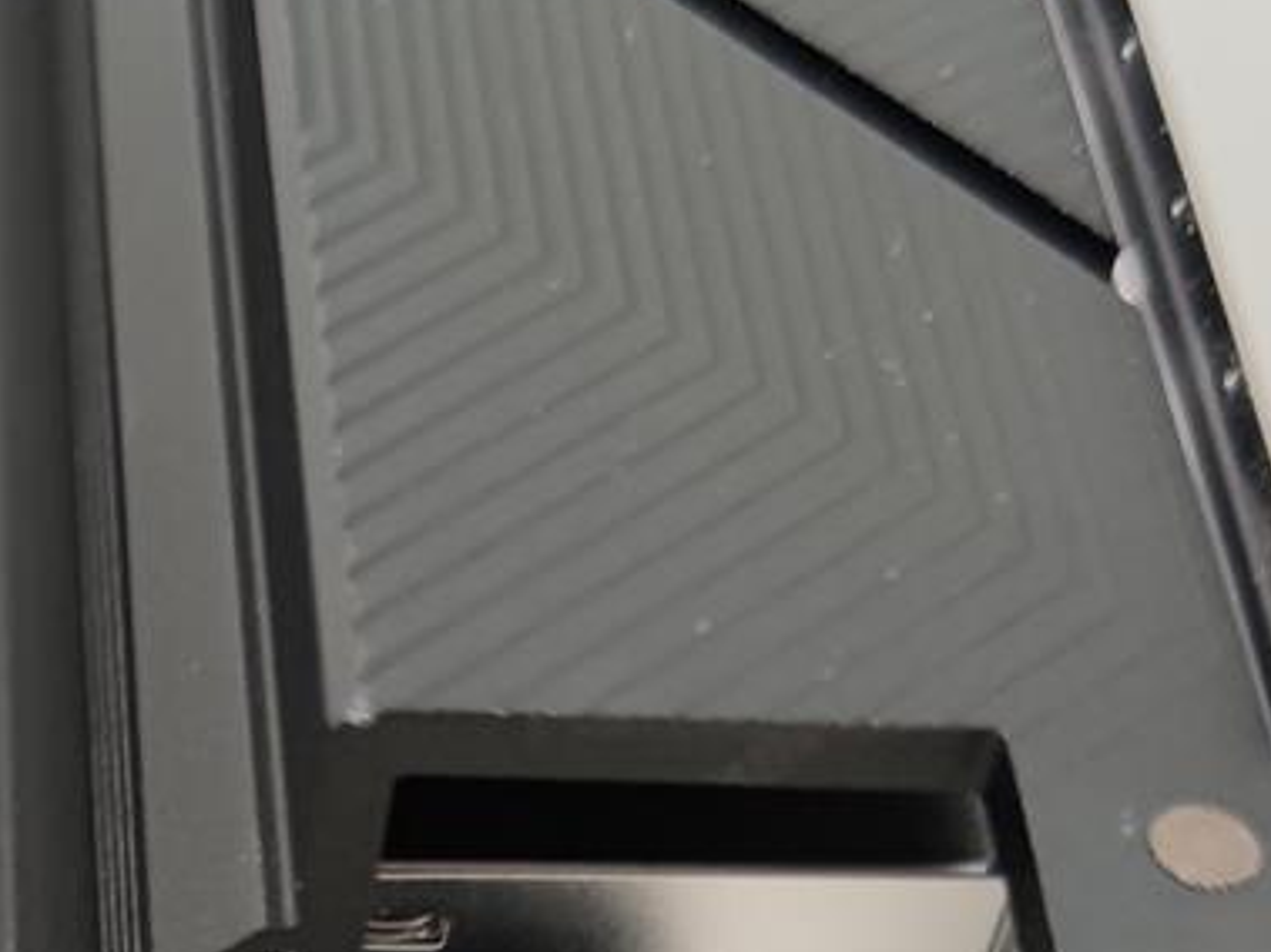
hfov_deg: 19.2
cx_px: -67
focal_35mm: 99
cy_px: 1627
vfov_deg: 13.6
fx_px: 3634
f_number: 1.85
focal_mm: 6.78
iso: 78
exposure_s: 1/100
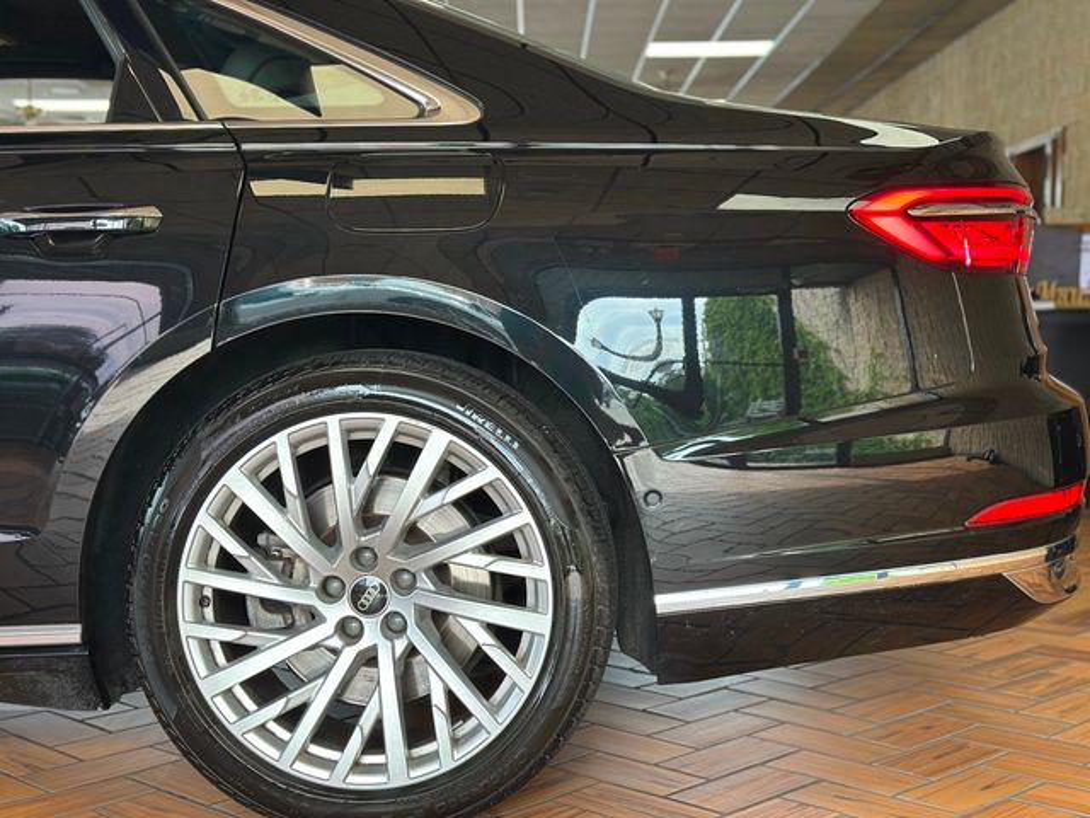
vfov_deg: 30.3
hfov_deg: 39.7
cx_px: 545
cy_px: 409
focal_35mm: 48
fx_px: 1511
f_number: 1.78
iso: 100
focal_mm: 6.86
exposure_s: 1/135
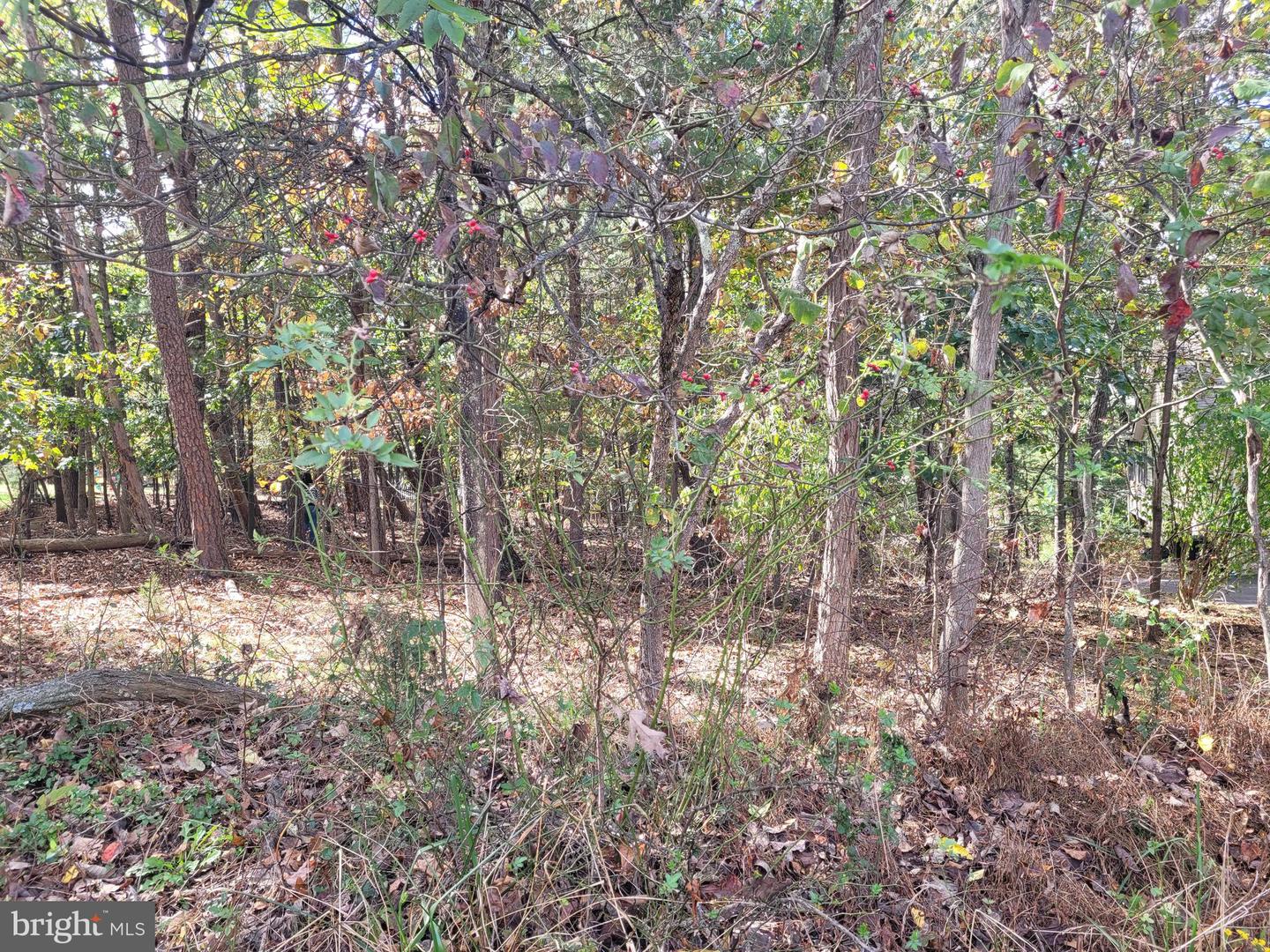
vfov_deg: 53.1
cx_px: 635
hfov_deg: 67.3
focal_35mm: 26
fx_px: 954
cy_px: 476
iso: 40
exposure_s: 1/186
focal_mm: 5.4
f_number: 1.8
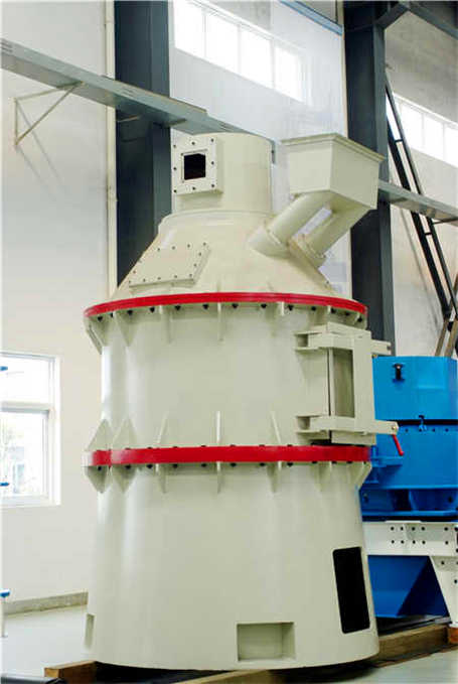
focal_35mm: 63
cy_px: 342
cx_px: 229
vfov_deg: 31.8
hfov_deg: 21.6
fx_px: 1198
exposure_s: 1/60
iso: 200
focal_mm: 42
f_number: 4
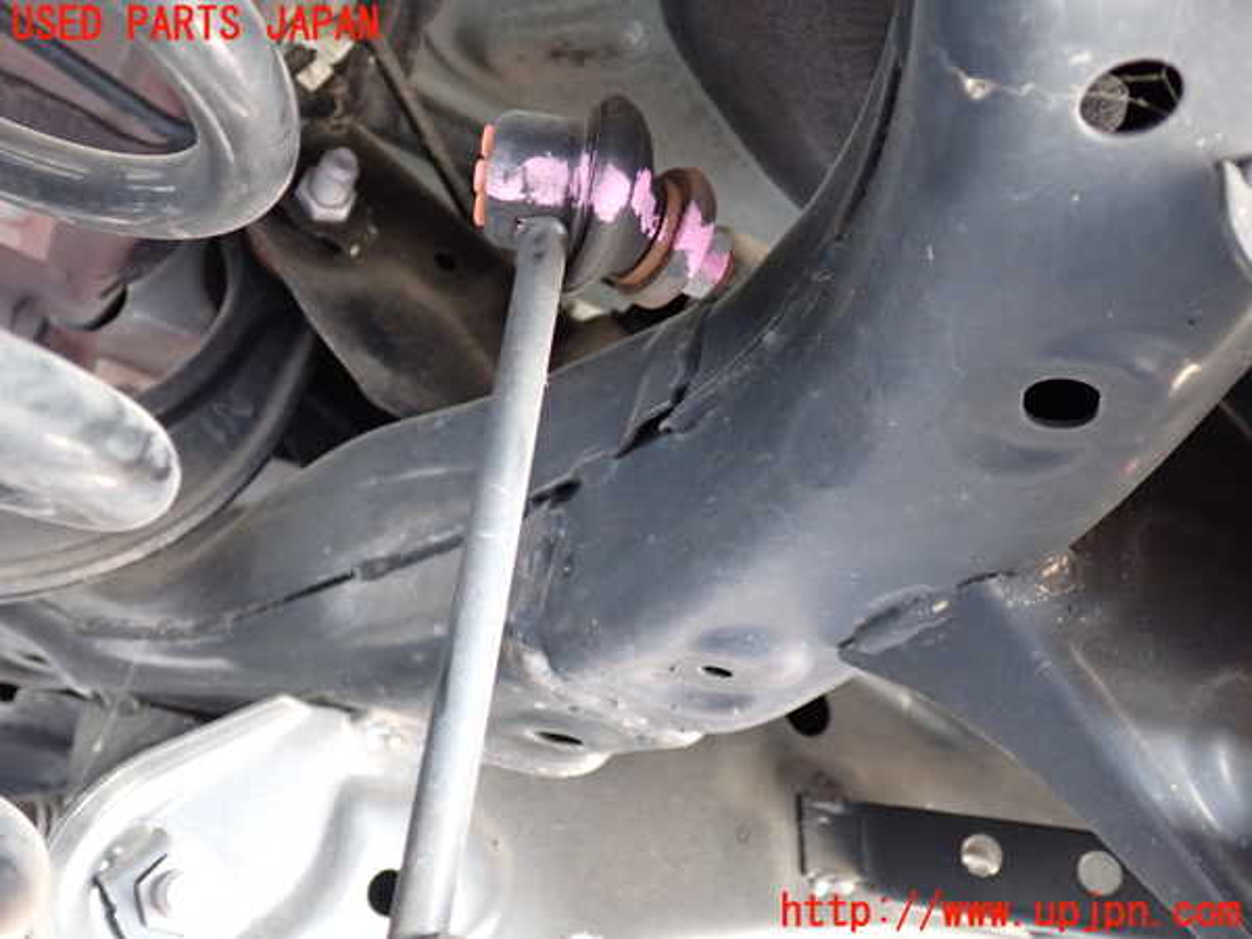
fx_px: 1157
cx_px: 626
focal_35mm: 32
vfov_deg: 44.2
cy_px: 470
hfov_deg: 56.8
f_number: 2.4
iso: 800
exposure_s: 1/25
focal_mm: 5.79
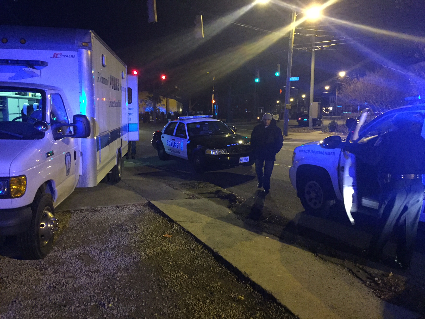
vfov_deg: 48.2
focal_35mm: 29
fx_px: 356
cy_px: 160
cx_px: 212
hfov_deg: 61.7
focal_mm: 4.15
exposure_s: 1/15
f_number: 2.2
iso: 400
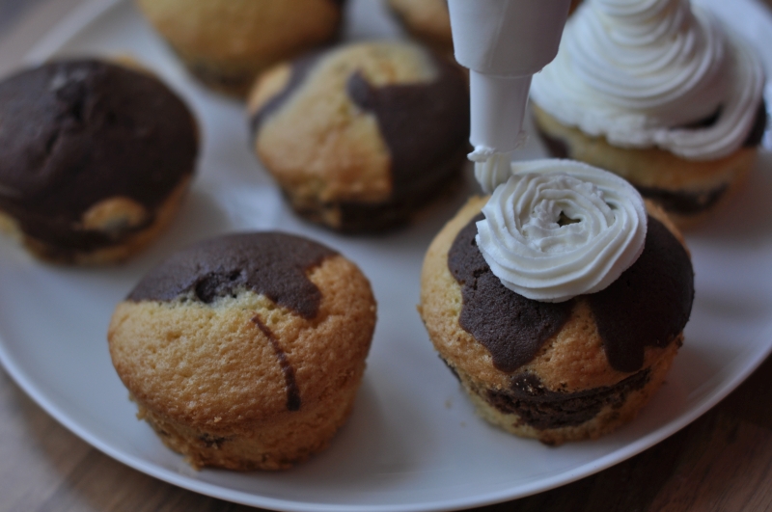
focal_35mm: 75
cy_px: 256
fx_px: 1606
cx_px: 386
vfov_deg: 18.1
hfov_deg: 27.0
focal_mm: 50
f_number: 2.5
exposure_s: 1/125
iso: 200
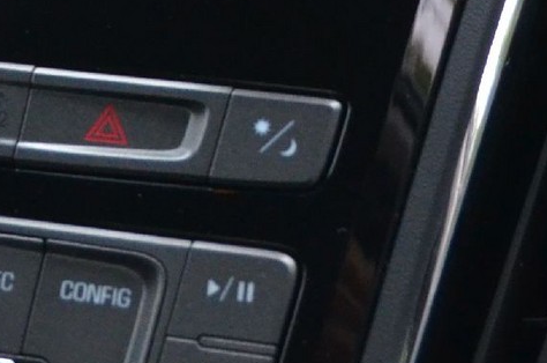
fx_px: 2881
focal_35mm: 190
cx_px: 157
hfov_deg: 10.8
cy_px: -392
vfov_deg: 6.9
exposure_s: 1/500
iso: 1400
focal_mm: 24
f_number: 3.8
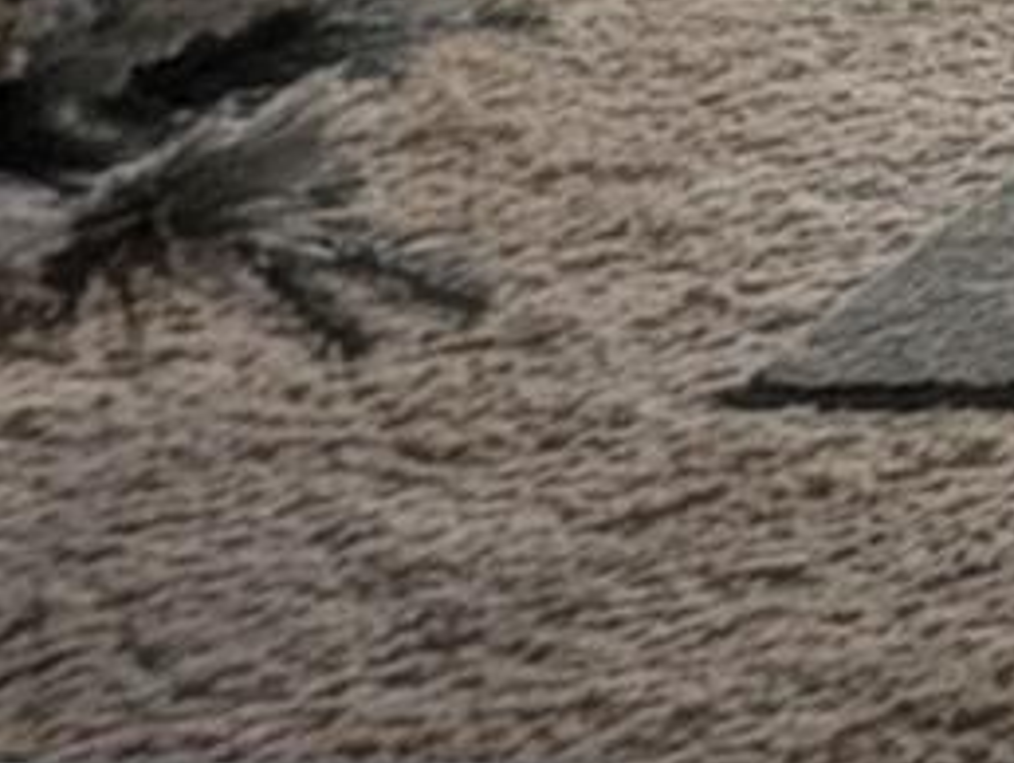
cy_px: -1935
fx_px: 5571
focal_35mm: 190
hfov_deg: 7.9
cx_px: 3628
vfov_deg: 6.7
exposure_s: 1/88.2
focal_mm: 6.81
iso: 37
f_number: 1.85
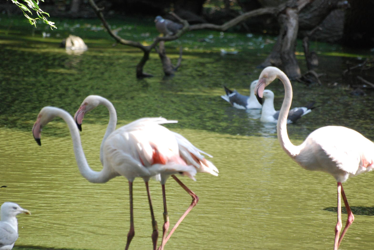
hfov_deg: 4.5
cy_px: 127
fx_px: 4763
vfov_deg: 3.0
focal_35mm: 458
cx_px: 187
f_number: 5.6
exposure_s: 1/500
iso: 900
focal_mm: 300
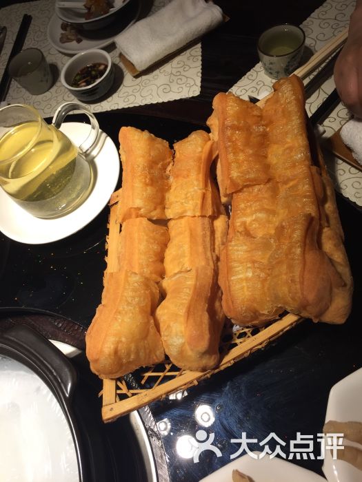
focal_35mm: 29
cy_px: 241
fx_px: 404
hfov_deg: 48.2
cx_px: 181
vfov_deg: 61.7
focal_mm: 4.15
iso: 32
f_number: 2.2
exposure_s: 1/100
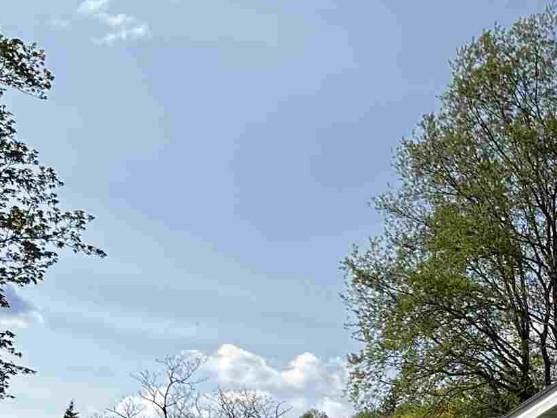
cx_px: 803
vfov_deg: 14.6
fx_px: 1561
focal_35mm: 97
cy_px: 544
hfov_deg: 18.3
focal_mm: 5.7
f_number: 1.5
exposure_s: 1/3704
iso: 50
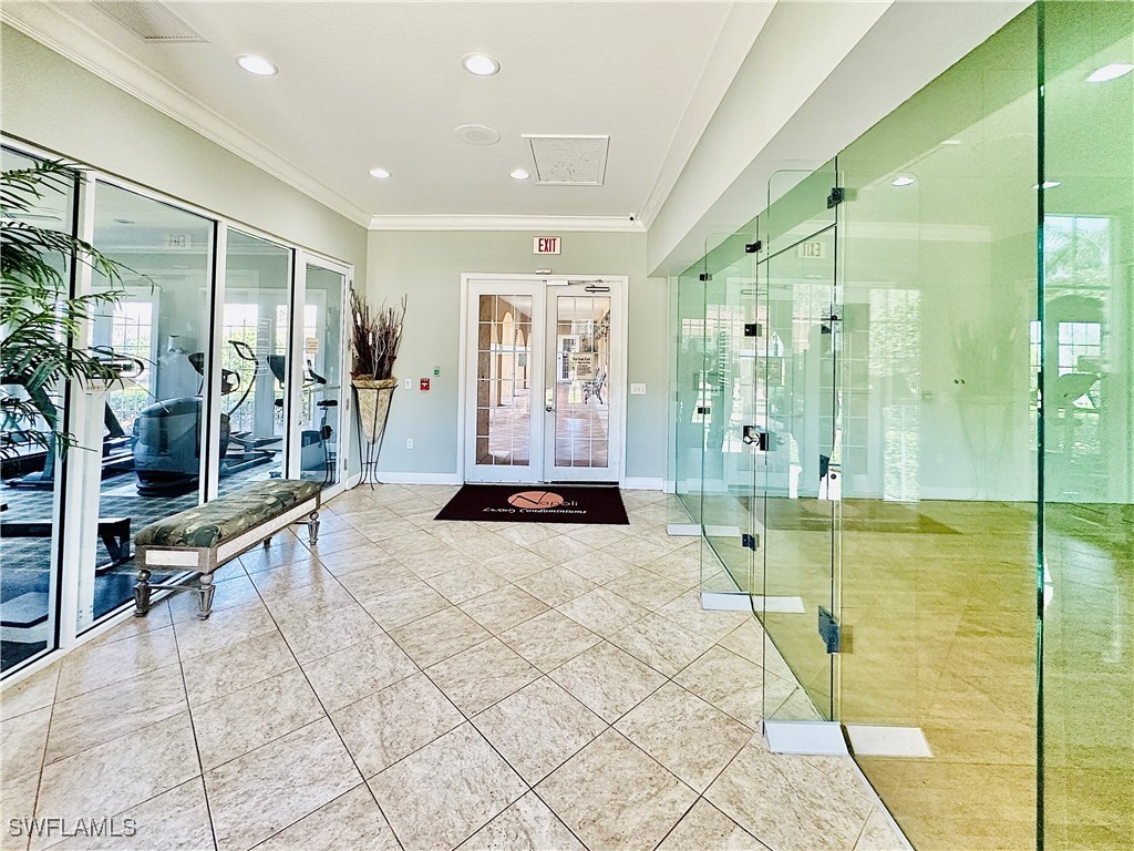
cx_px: 567
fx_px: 459
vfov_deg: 85.7
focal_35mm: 14
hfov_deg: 102.1
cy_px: 426
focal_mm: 2.22
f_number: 2.2
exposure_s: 1/120
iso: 250
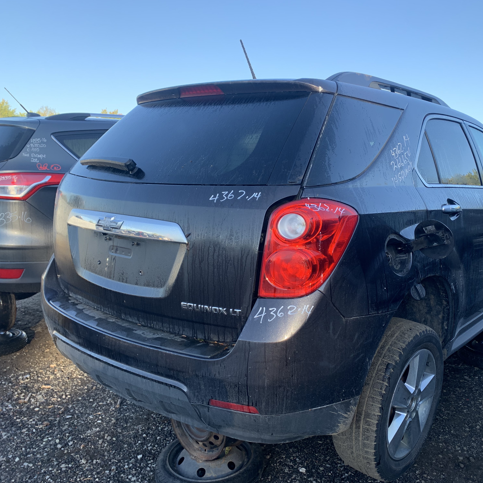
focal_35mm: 31
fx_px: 489
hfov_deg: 51.8
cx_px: 311
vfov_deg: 52.5
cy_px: 240
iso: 25
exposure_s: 1/297
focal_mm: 4.25
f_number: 1.8
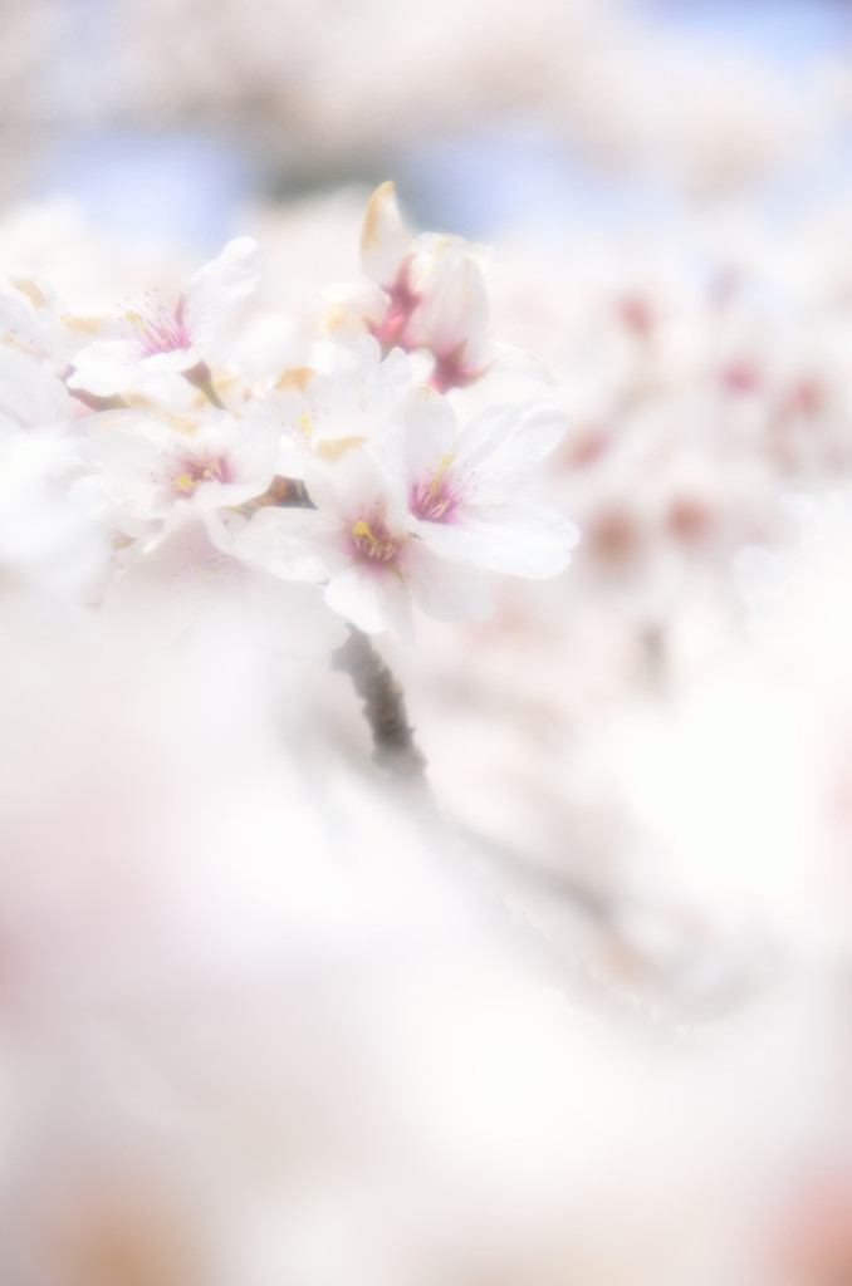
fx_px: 5617
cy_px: 643
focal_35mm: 158
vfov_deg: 13.1
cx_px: 426
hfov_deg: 8.7
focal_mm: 105
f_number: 6.3
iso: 100
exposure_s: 1/160
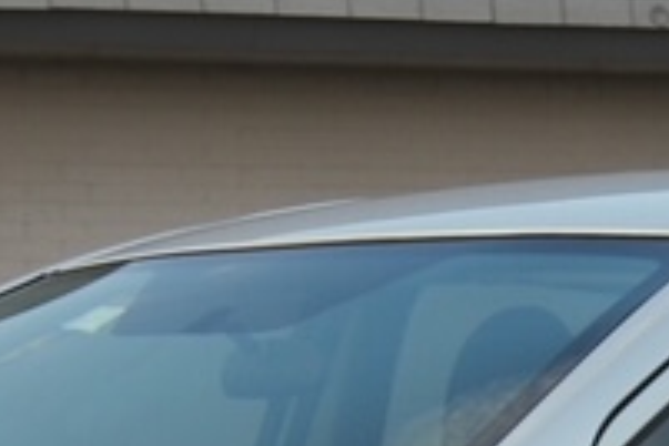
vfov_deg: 7.4
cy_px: 1152
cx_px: 253
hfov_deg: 11.9
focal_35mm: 172
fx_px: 3196
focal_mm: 18
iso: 125
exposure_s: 1/80
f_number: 4.5
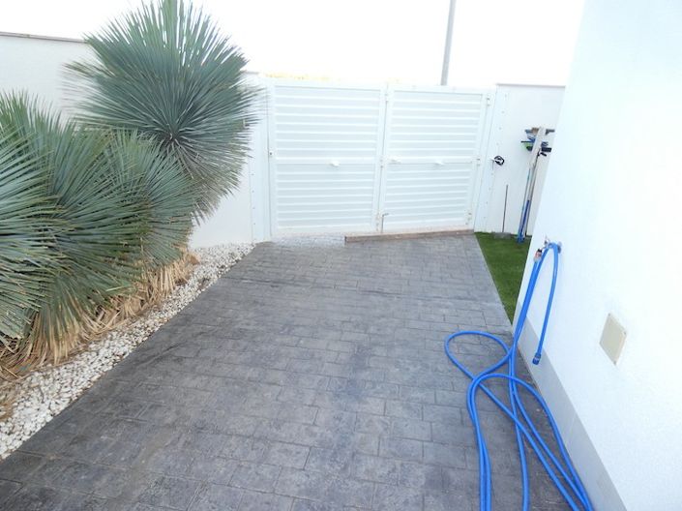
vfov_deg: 65.9
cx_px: 341
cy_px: 256
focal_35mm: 20
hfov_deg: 81.8
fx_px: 394
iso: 80
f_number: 2.8
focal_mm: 3.6
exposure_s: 1/200
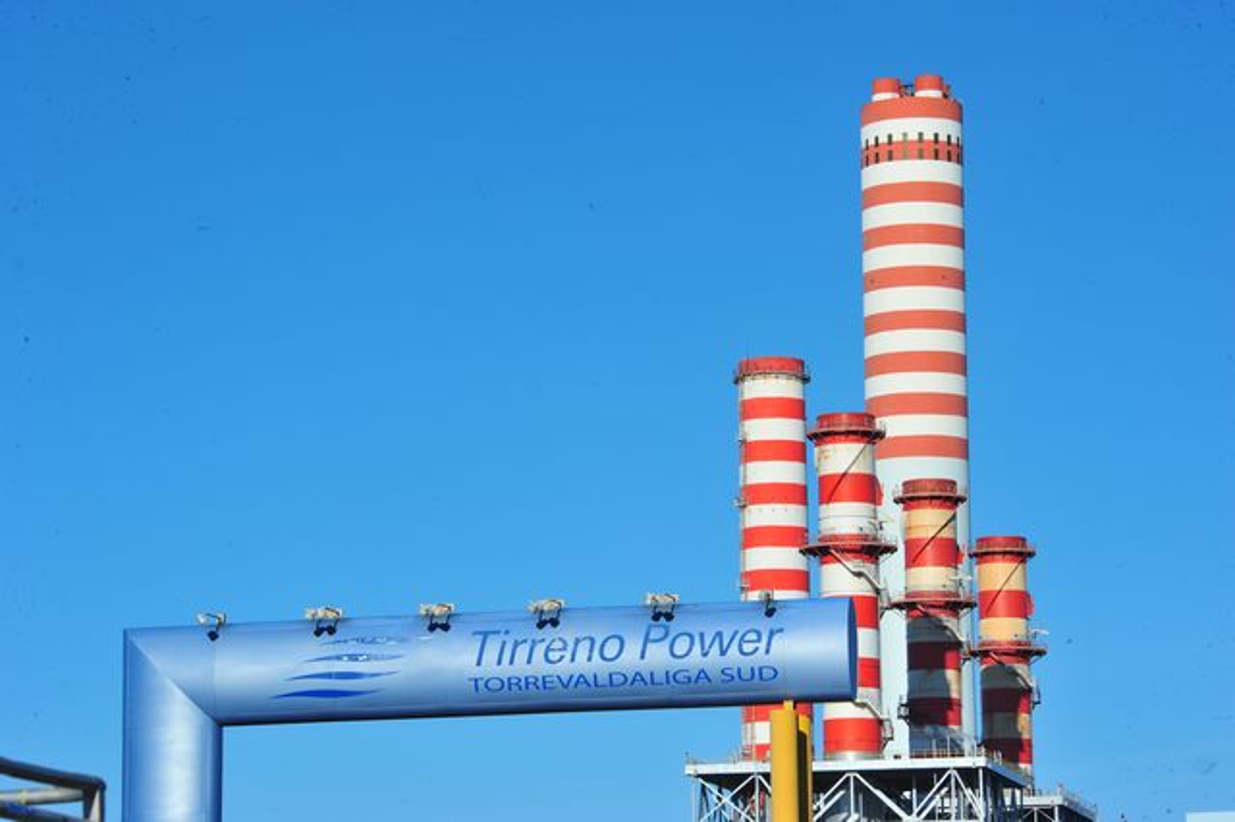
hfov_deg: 14.2
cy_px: 411
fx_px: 4972
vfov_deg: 9.5
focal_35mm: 145
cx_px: 618
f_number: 22
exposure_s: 1/250
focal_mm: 145
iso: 400
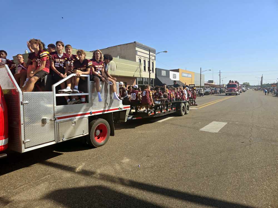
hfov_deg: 73.9
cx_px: 139
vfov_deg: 58.9
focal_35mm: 23
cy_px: 104
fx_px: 185
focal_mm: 5.4
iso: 25
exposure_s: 1/2021
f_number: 1.8
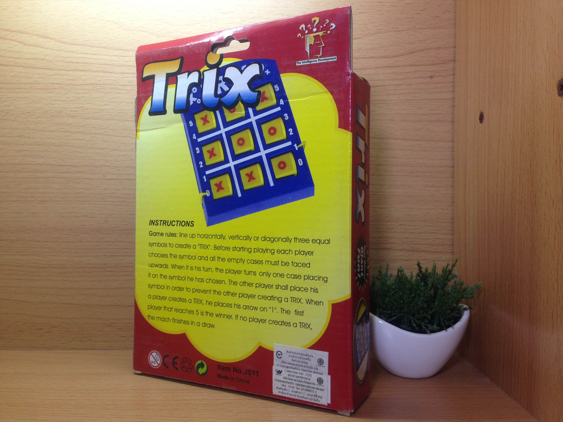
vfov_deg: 42.9
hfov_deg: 55.4
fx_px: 537
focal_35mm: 33
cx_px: 282
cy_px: 211
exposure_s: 1/33
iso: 50
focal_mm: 4.12
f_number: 2.4
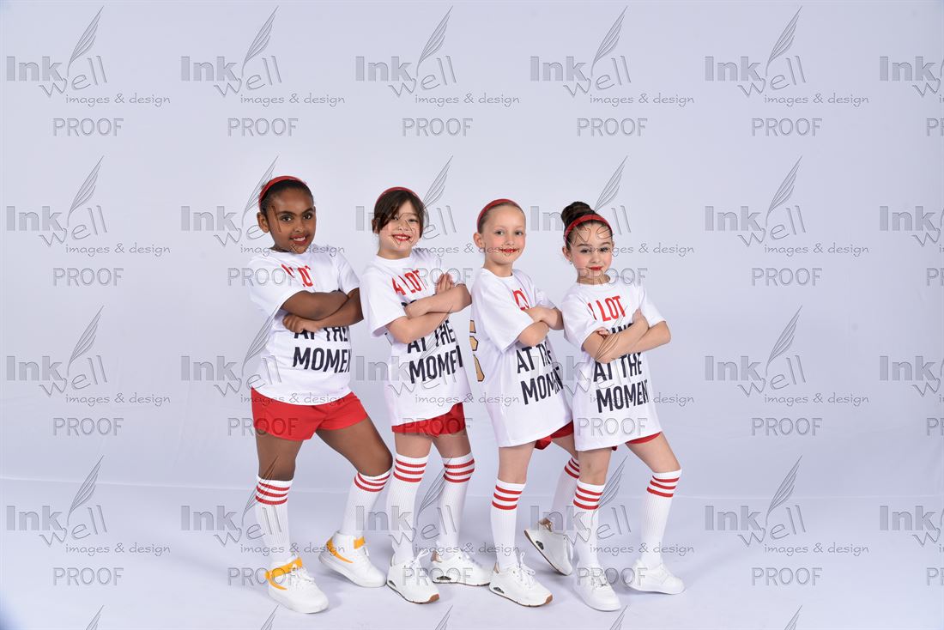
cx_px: 472
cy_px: 315
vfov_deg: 46.4
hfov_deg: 65.5
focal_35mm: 28
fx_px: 734
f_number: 7.1
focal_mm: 28
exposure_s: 1/160
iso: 250
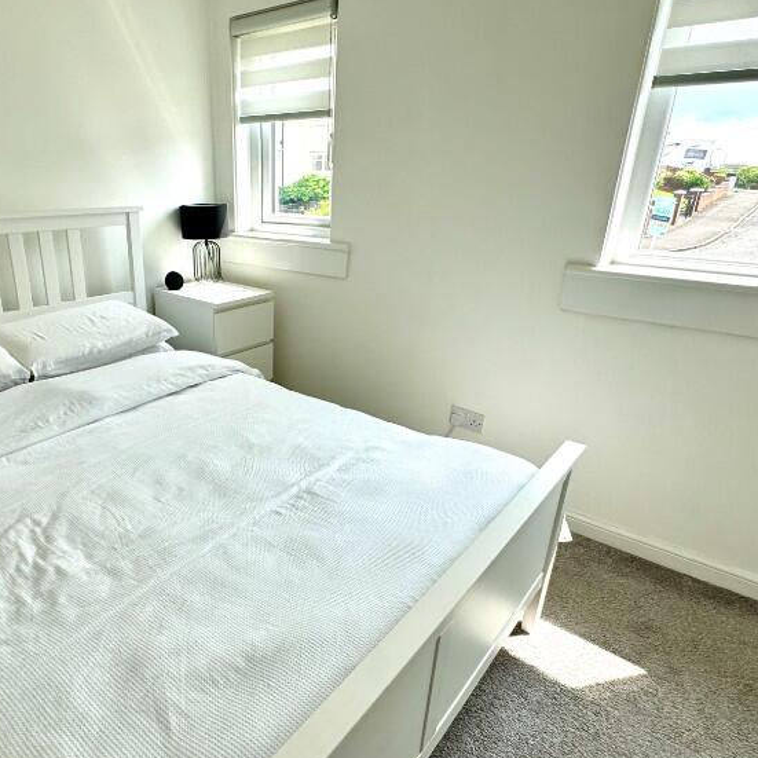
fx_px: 570
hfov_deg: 66.1
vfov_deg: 67.2
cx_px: 277
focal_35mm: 23
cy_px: 403
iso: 40
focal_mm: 2.22
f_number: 2.2
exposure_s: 1/428
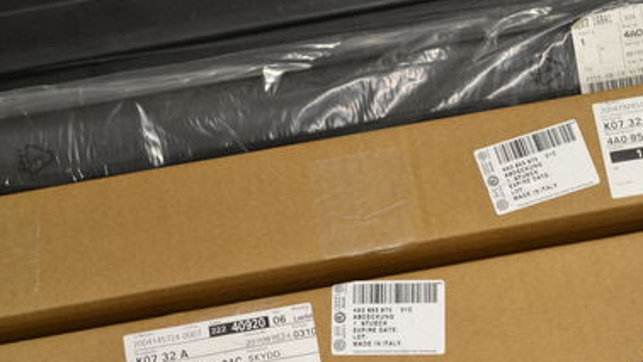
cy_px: 261
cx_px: 504
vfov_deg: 10.4
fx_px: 1996
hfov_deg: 18.2
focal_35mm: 117
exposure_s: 1/3
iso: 100
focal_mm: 44
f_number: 5.3
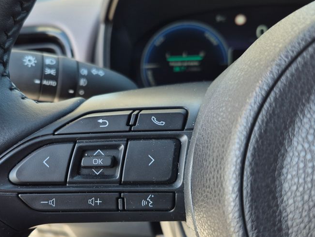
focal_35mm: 36
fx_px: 328
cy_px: 158
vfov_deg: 39.2
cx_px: 113
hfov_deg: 50.7
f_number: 1.8
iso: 50
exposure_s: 1/200
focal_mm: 5.4
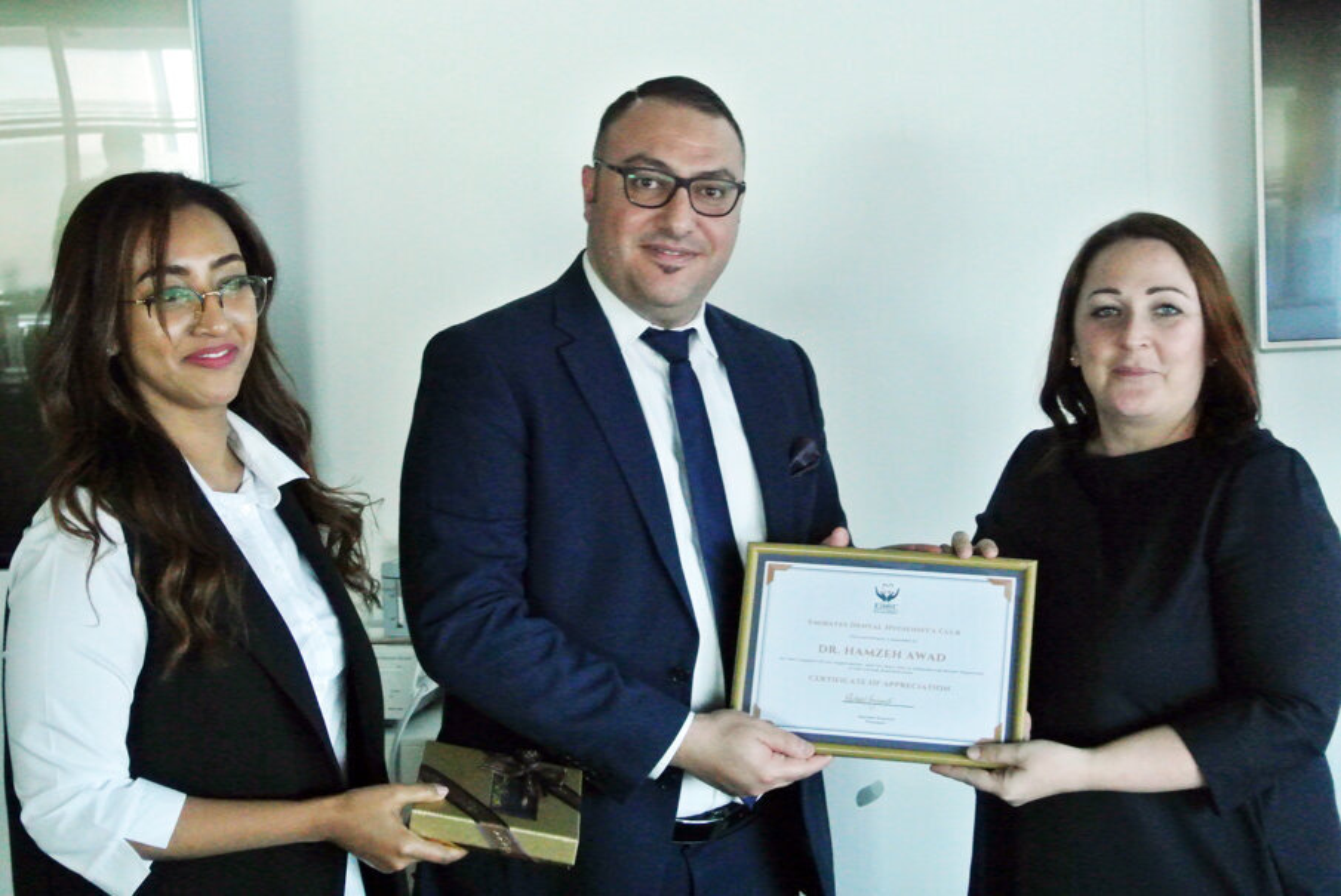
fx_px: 2199
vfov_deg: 23.0
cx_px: 670
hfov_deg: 33.9
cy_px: 448
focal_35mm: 59
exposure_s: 1/60
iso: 3200
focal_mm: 21.9
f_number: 5
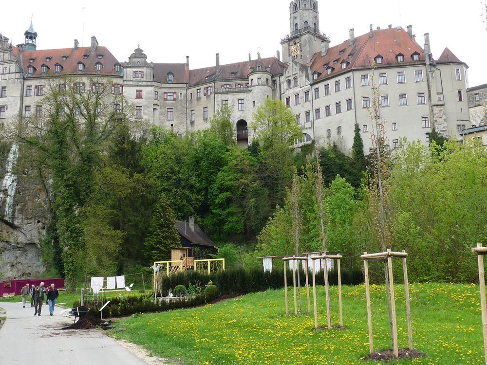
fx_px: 535
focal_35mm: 38
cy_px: 182
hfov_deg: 49.0
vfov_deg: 37.7
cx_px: 244
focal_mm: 4.8
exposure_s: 1/200
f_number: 4.5
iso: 100
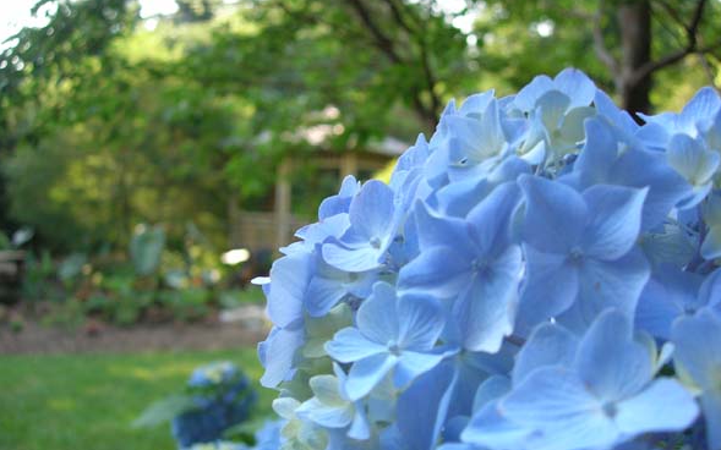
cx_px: 365
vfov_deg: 31.2
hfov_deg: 48.2
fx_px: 806
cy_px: 264
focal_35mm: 41
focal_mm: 7.8
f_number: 2.8
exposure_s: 1/127
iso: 64
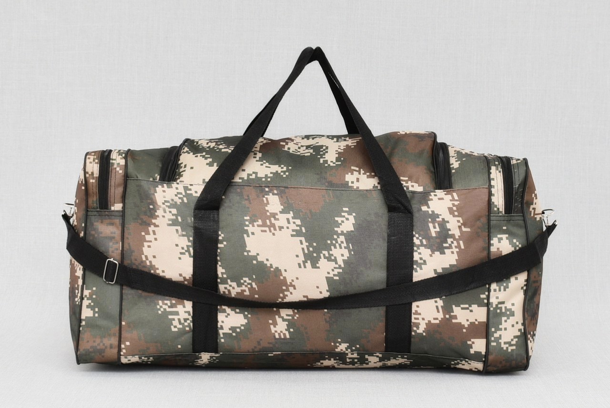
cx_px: 305
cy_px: 204
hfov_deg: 46.4
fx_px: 712
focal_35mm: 42
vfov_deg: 32.0
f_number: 5.6
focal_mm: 28
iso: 100
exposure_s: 1/60
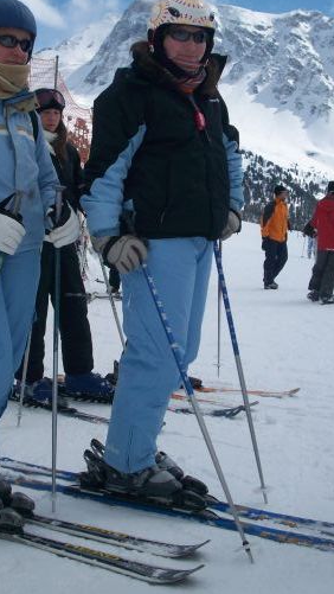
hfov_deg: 18.8
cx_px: 146
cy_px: 217
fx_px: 1007
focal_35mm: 64
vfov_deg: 32.6
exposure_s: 1/810
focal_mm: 7.6
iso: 80
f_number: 6.3
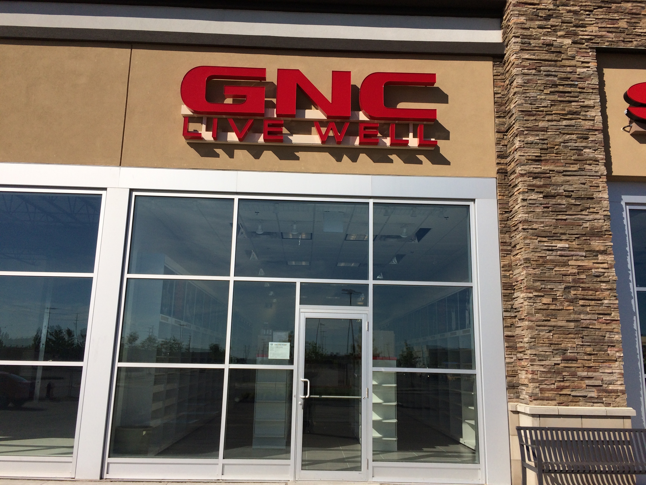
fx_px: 541
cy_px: 242
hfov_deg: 61.7
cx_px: 323
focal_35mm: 29
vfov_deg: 48.2
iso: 40
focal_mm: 4.15
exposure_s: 1/5128
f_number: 2.2
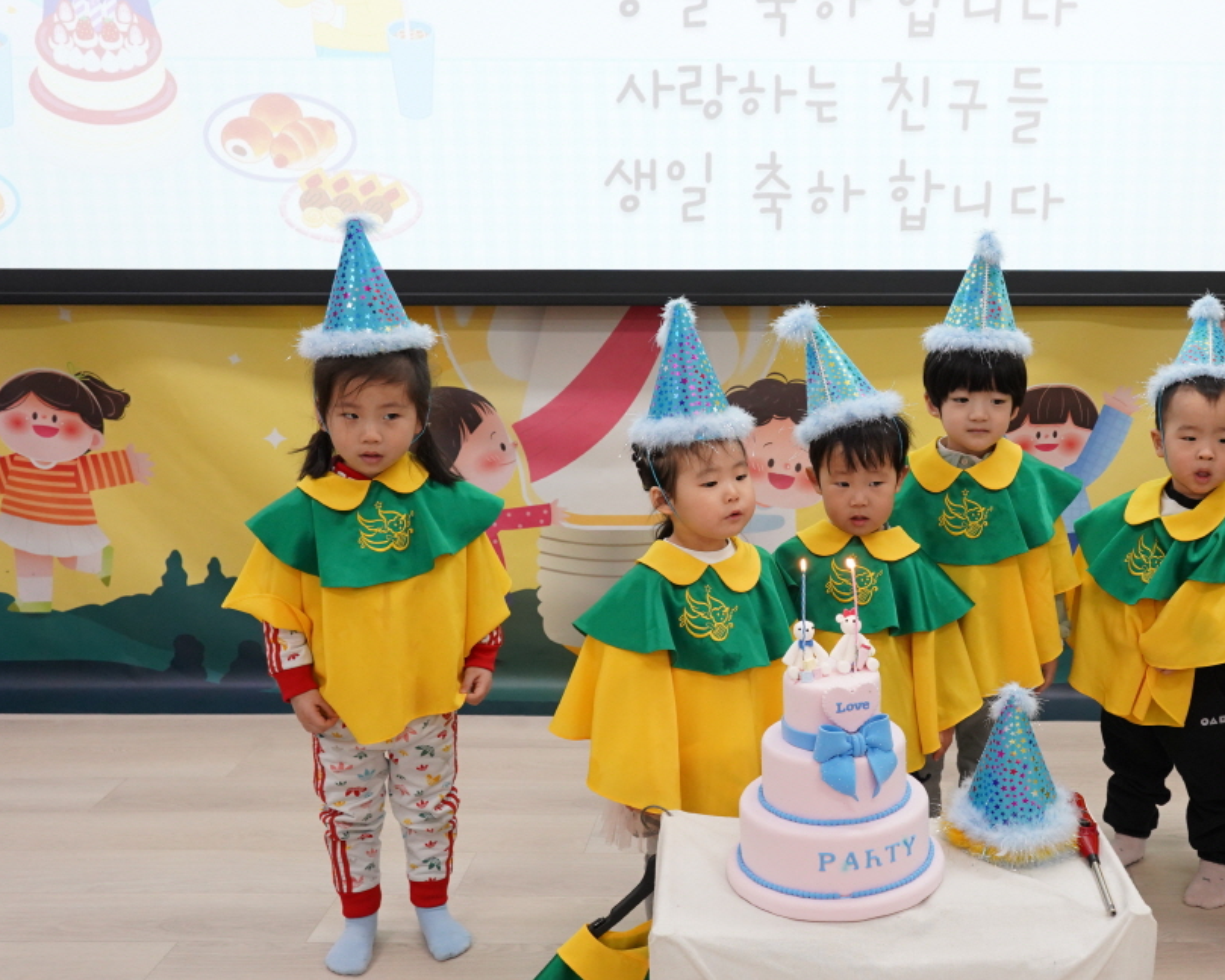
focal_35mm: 39
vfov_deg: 38.2
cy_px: 532
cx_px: 865
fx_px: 1414
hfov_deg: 45.7
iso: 2500
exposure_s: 1/100
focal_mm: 28
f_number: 7.1
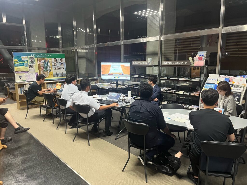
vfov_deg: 53.1
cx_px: 124
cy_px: 92
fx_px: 186
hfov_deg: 67.3
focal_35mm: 26
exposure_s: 1/40
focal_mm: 5.1
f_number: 1.6
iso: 400
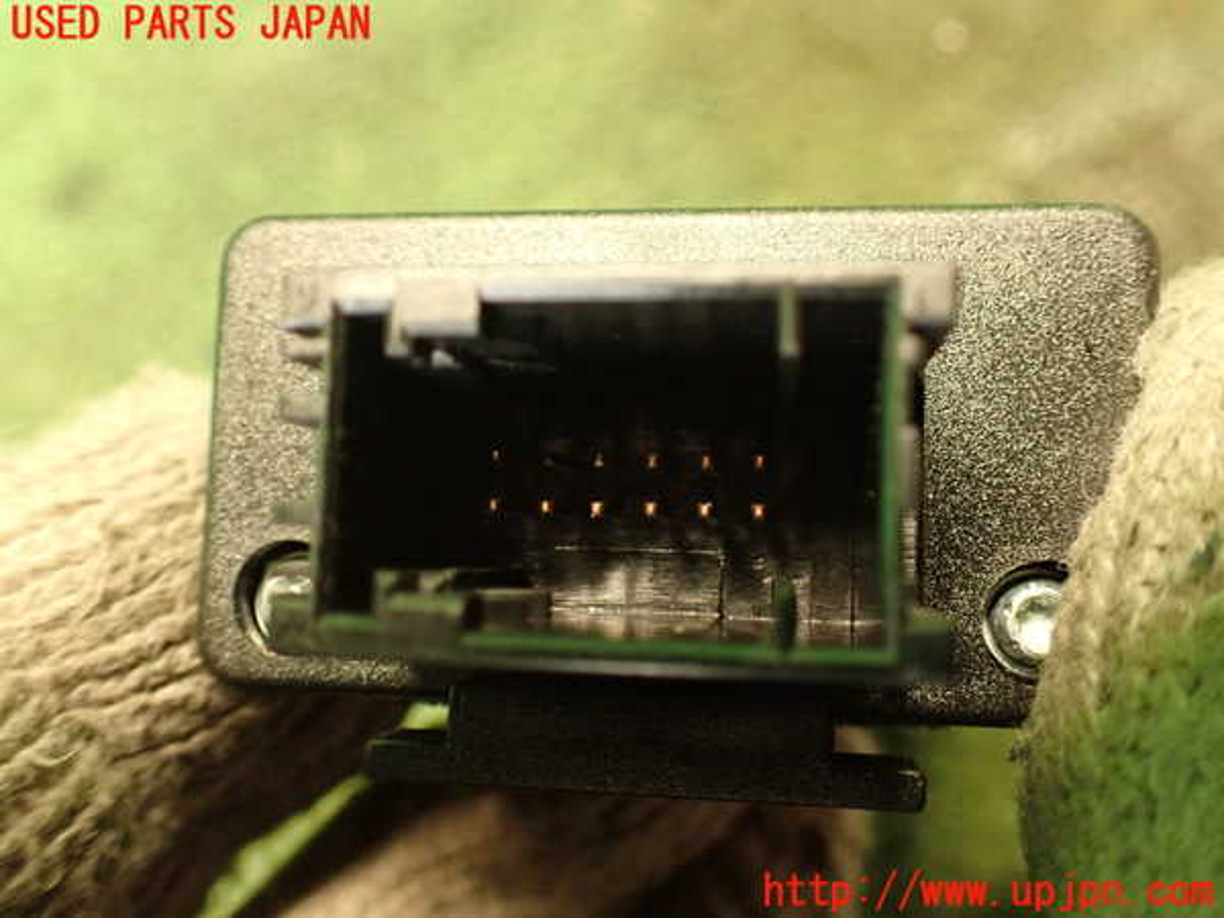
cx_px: 612
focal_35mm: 30
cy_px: 459
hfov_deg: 60.0
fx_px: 1061
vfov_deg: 46.8
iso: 800
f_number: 2.3
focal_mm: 5.4
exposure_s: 1/20
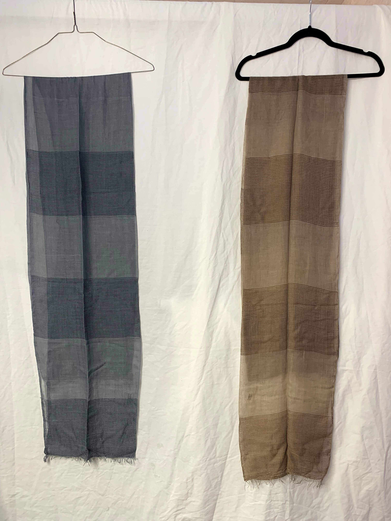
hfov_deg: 53.1
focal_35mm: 26
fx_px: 392
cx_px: 196
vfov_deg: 67.3
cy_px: 260
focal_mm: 4.25
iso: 80
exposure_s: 1/60
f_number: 1.8
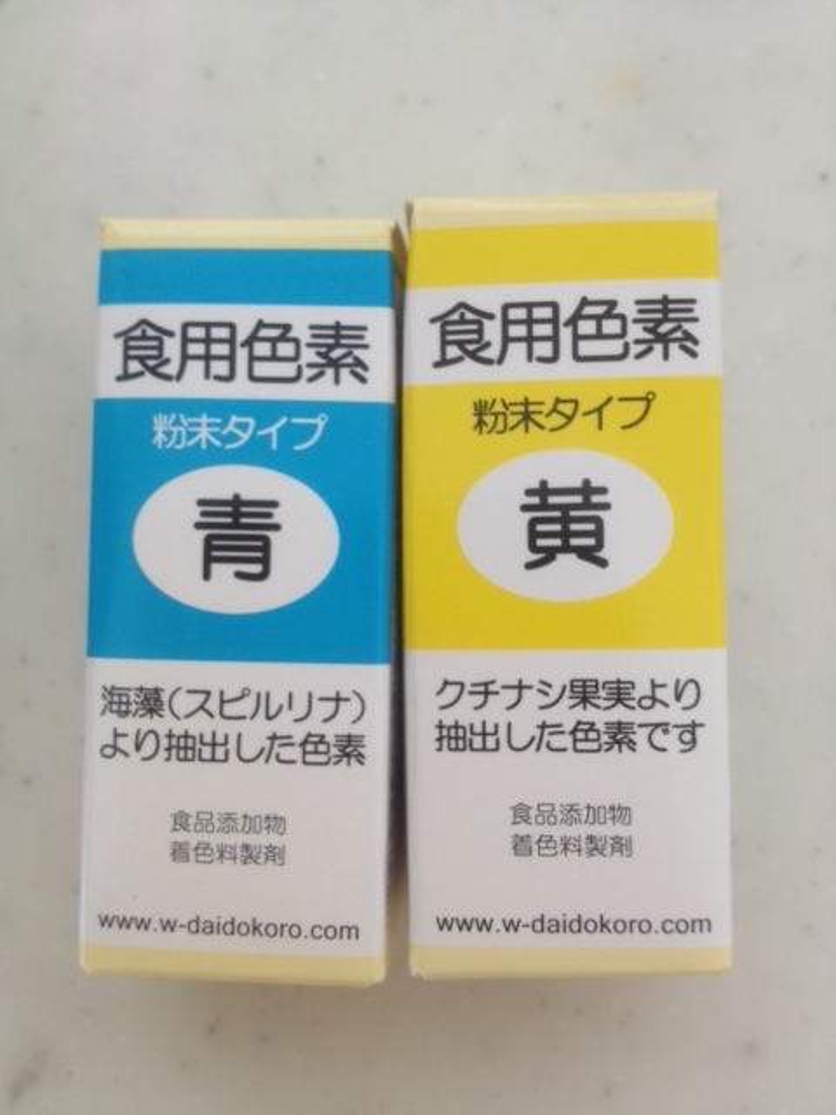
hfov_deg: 40.7
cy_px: 558
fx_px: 1127
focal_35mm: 35
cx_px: 418
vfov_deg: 52.6
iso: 50
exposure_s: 1/20
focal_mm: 4.28
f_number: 2.4
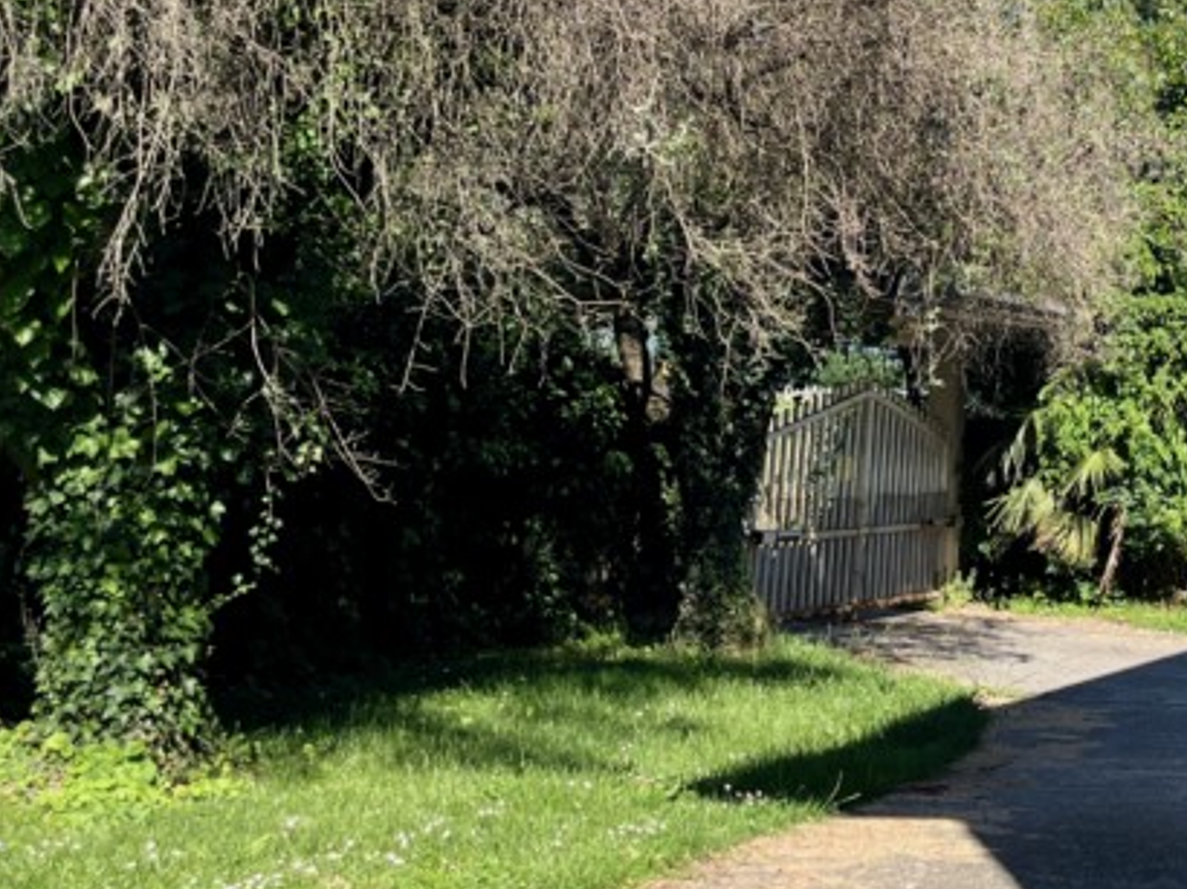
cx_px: 1036
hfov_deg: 28.8
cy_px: 84
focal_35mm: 65
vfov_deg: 22.0
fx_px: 2228
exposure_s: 1/1992
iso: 50
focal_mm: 5.1
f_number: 1.6
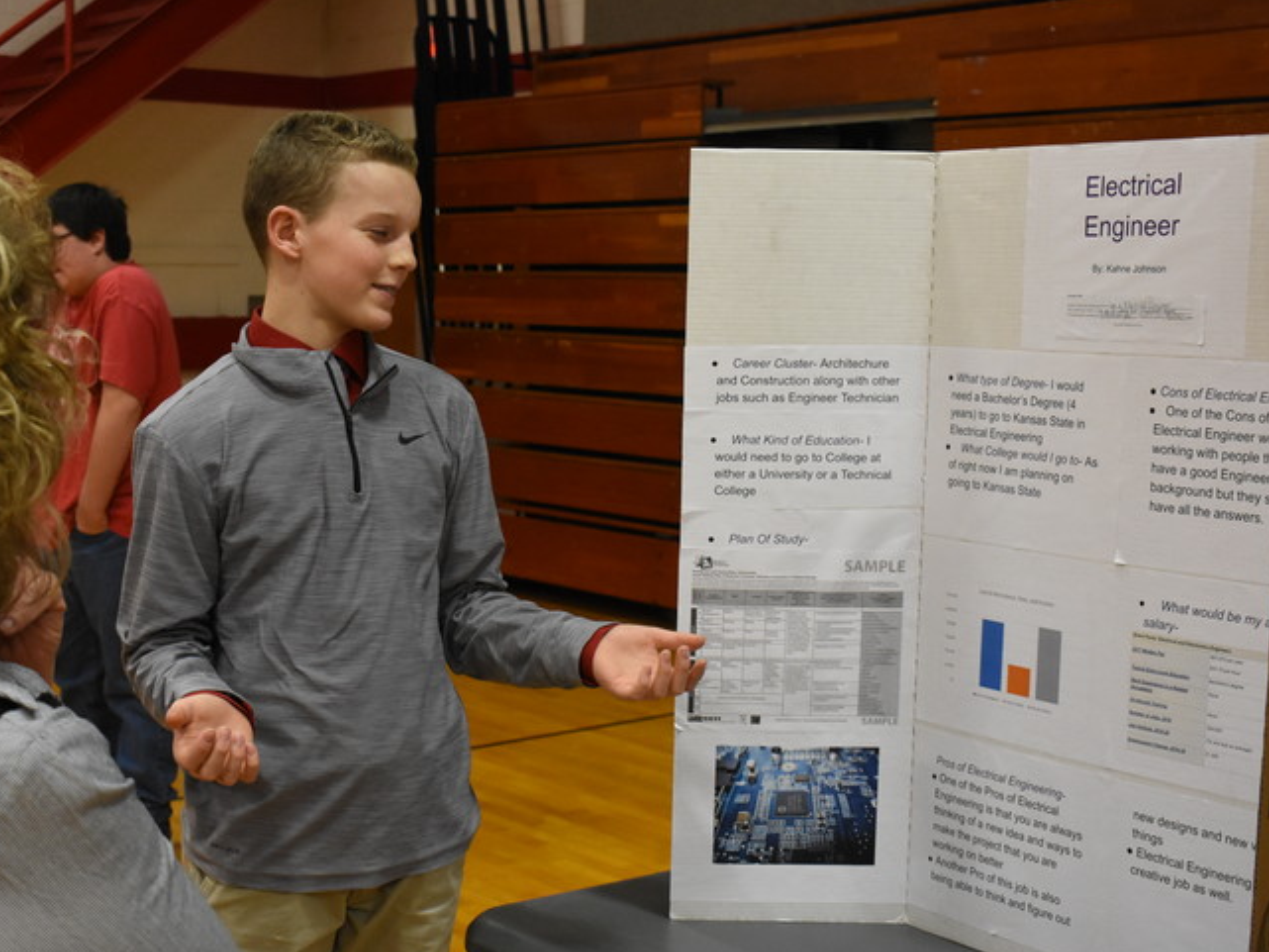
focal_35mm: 54
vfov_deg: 27.0
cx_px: 485
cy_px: 522
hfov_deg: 35.4
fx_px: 1980
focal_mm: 30
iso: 2500
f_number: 6.3
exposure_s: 1/160
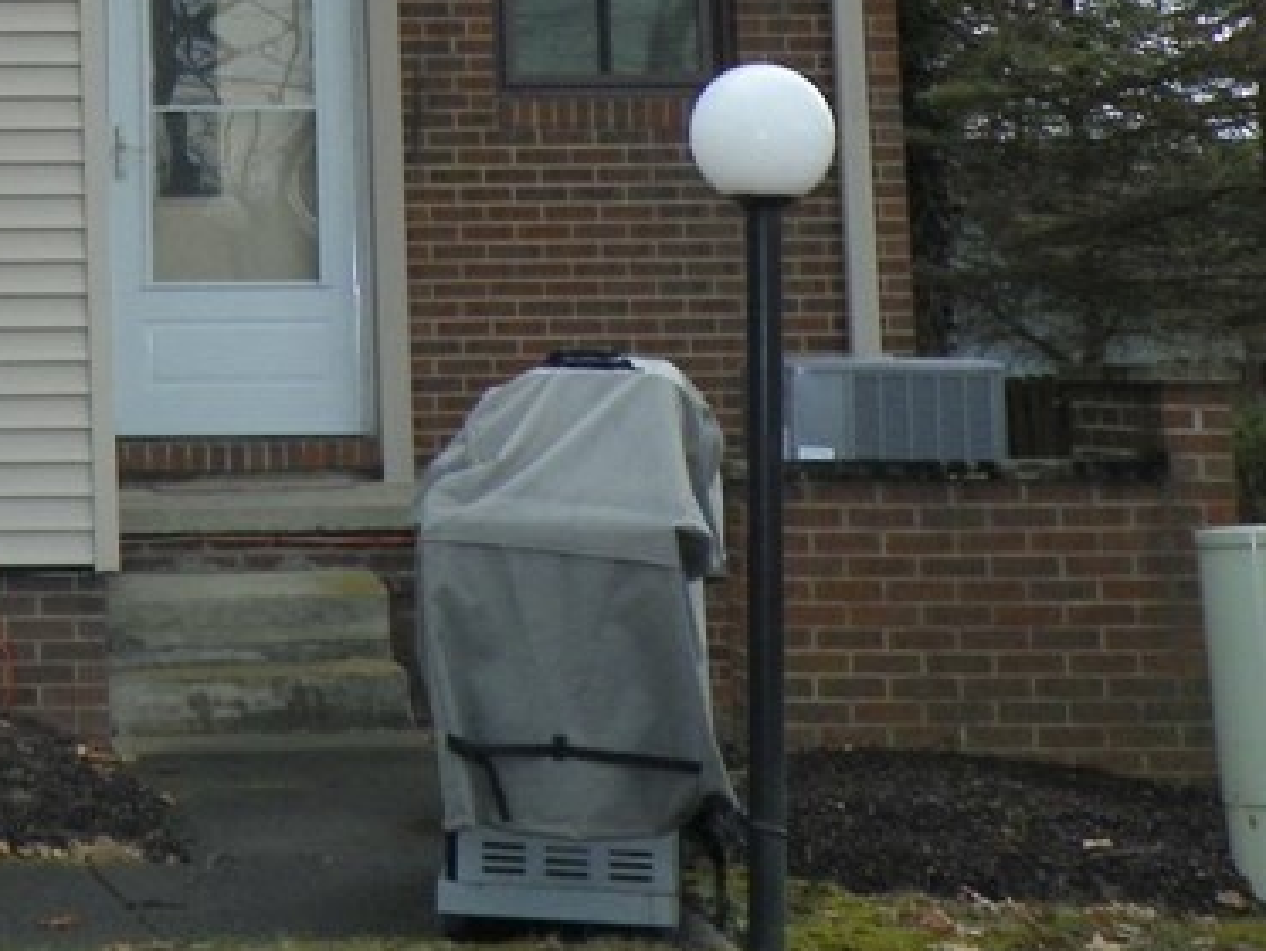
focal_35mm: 107
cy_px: -326
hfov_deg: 17.9
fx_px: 3915
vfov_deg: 13.3
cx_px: -37
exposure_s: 1/200
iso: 64
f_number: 3.2
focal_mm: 6.9
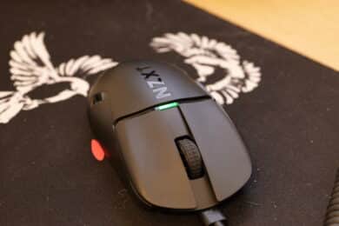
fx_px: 1073
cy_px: 113
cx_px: 170
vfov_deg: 12.0
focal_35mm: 114
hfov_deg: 17.9
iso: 6400
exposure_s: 1/25
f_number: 7.1
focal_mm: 114
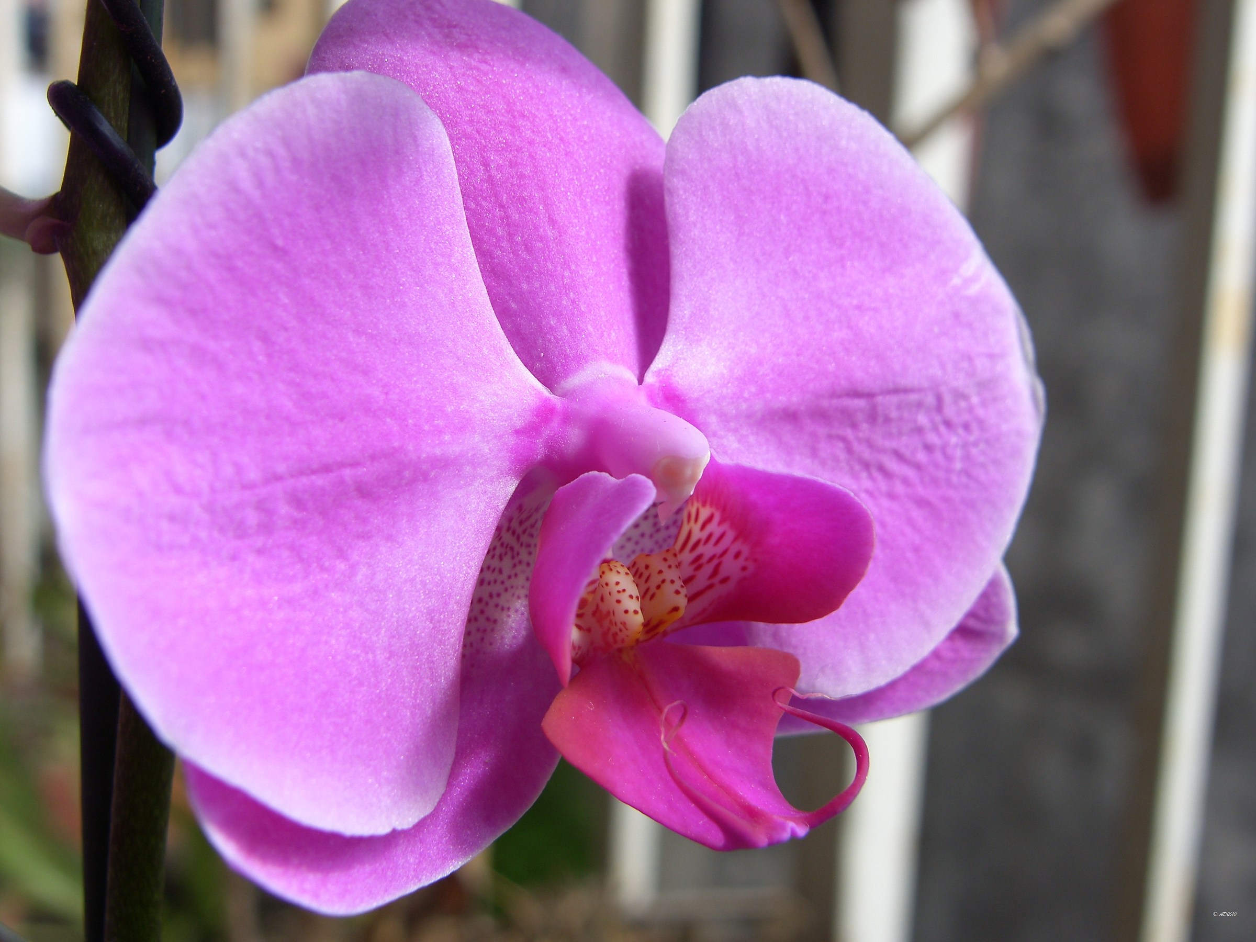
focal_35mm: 50
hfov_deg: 38.2
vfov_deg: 29.1
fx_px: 1814
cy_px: 471
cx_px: 628
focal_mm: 12.9
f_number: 4.6
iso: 50
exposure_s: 1/250
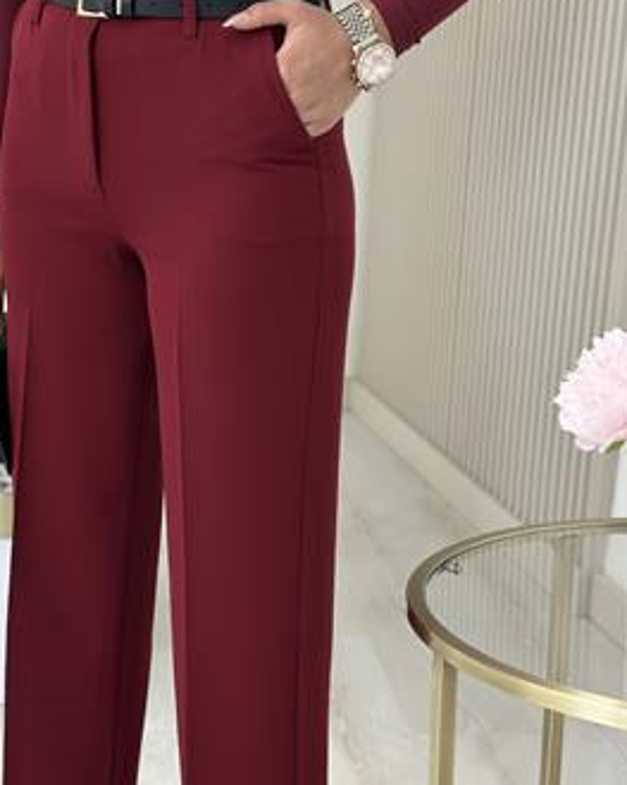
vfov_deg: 25.0
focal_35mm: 76
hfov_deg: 20.0
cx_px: 160
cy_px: 505
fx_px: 1764
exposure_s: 1/130
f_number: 1.78
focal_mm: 6.86
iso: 64
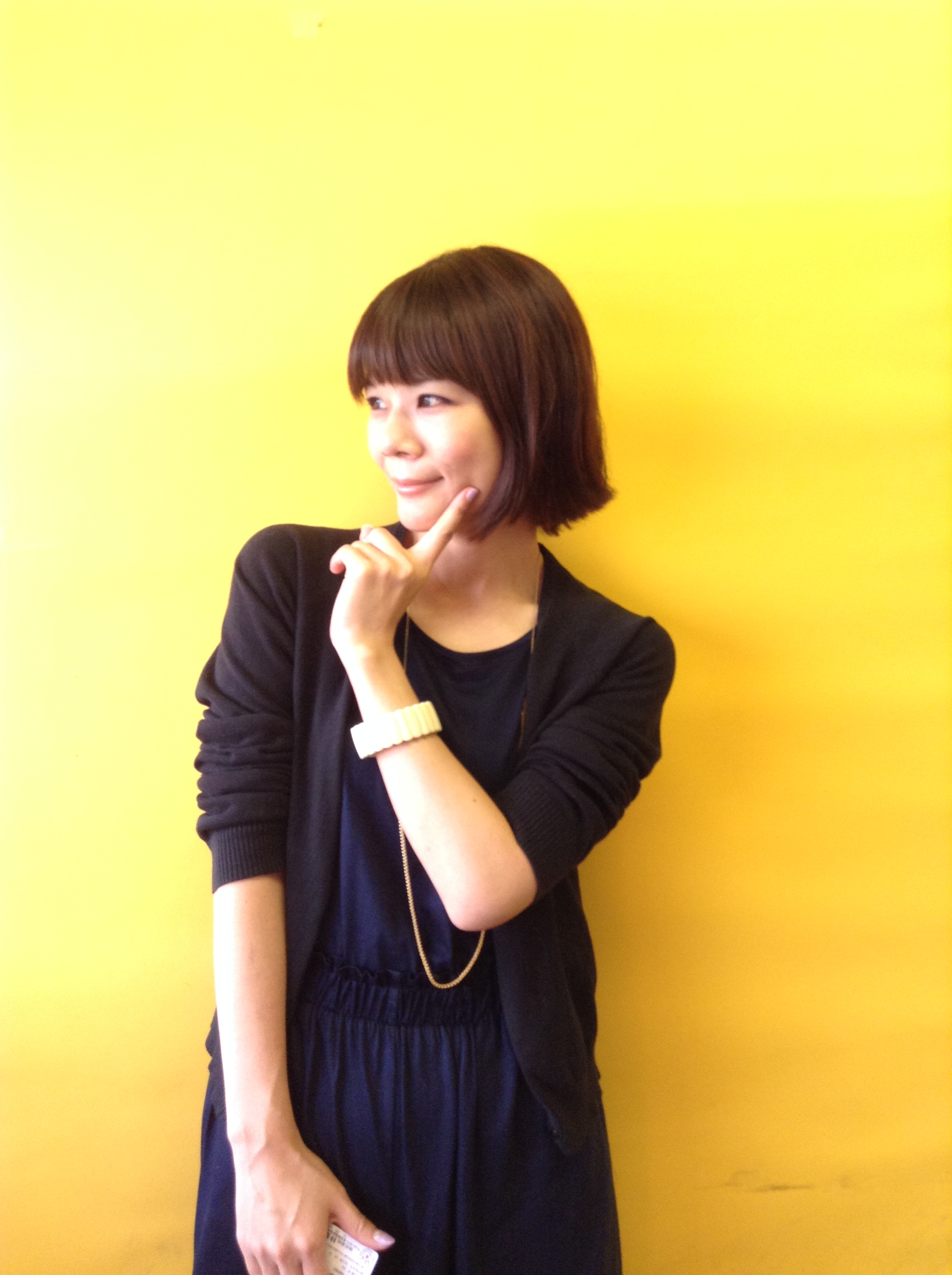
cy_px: 638
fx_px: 1213
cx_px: 476
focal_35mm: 33
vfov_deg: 55.4
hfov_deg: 42.8
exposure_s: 1/24
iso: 64
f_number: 2.4
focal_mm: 3.3
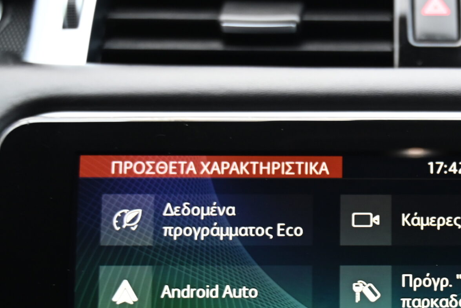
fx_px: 795
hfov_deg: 30.6
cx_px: 433
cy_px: 295
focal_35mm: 62
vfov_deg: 21.3
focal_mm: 28.5
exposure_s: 1/125
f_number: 4
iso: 1800
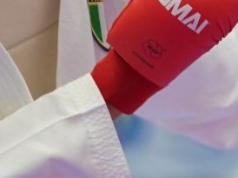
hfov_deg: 2.0
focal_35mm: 973
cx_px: 651
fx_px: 6684
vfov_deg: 1.5
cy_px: 7
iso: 2500
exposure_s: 1/1000
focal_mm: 154
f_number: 2.8
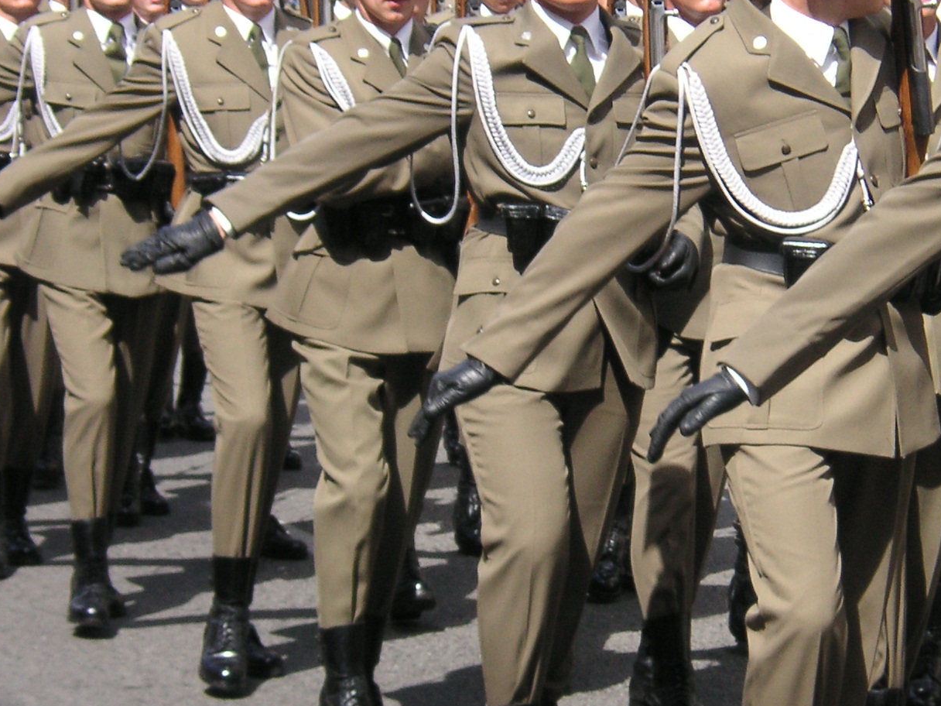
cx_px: 672
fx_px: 4349
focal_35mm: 160
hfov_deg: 12.3
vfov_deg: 9.3
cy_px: 340
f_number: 4.4
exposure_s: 1/180
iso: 50
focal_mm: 12.6
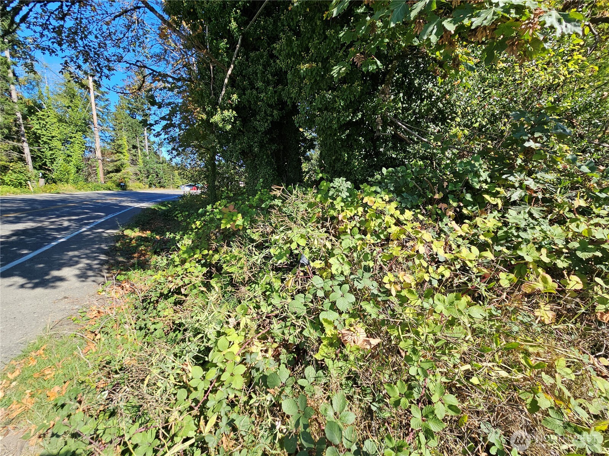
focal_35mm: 13
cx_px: 304
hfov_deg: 106.2
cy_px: 228
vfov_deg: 89.9
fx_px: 229
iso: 50
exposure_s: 1/832
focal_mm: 2.2
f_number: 2.2
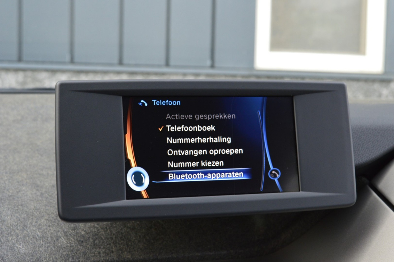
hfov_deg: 37.9
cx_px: 197
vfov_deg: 25.8
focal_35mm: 52
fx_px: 575
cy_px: 131
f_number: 7.1
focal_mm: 35
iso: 800
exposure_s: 1/60
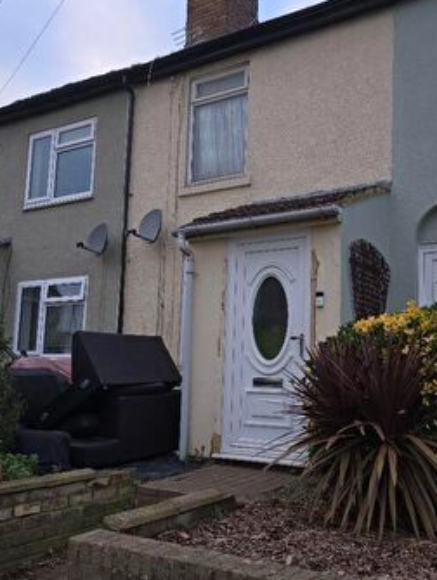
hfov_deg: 39.7
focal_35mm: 36
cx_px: 232
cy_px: 306
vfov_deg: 51.3
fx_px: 605
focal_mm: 6.3
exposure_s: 1/100
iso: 12
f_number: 1.7
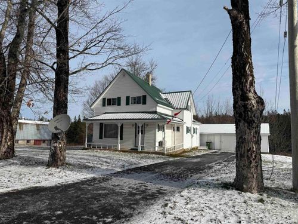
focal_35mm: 24
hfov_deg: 71.6
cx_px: 149
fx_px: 207
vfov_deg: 56.8
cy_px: 112
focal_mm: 6.76
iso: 80
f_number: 1.78
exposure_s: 1/7353
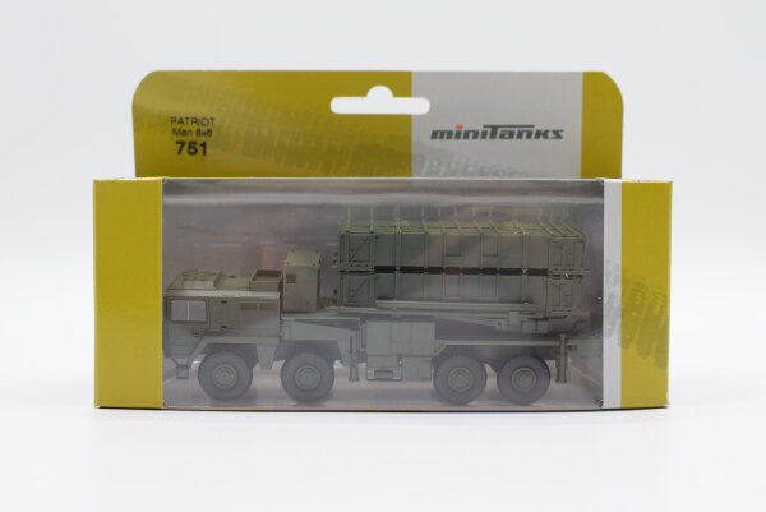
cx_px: 383
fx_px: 1118
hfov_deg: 37.8
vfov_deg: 25.8
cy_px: 256
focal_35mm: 52
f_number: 8
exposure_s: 1/125
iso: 320
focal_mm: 35
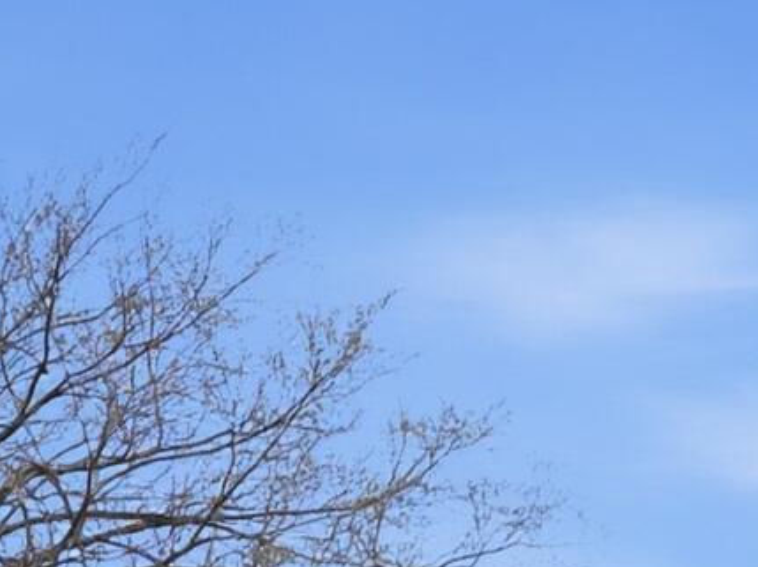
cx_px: 1277
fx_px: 3676
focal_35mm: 168
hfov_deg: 11.1
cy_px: 1491
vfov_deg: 8.0
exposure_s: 1/5000
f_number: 1.8
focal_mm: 8.7
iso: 280
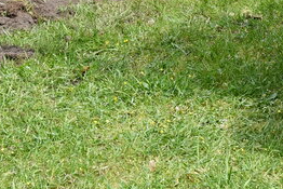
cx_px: 203
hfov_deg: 10.6
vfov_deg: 6.8
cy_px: -206
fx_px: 1526
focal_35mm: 194
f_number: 7.1
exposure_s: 1/250
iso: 200
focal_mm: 31
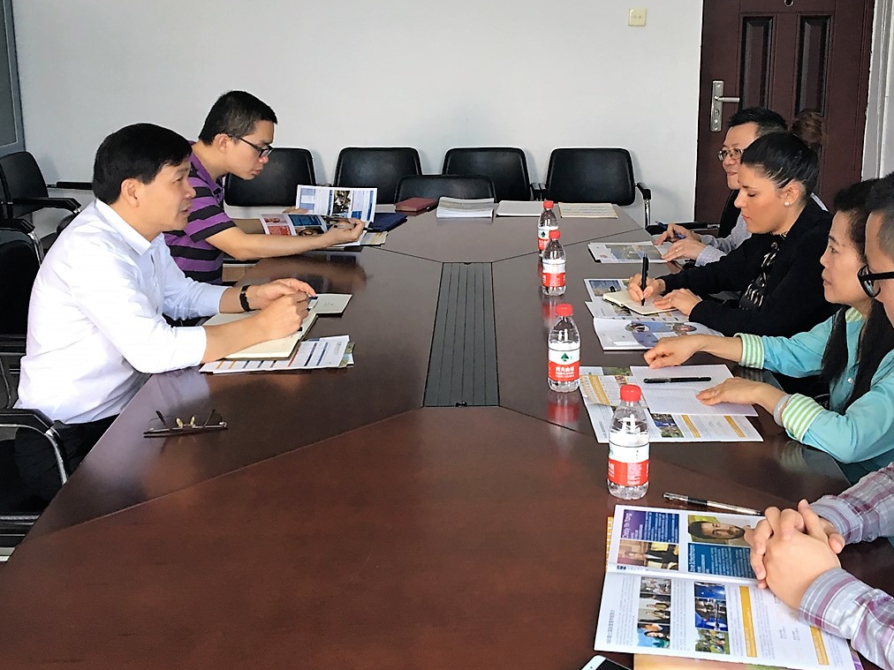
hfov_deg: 43.8
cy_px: 260
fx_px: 1111
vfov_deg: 33.5
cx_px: 507
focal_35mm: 43
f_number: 2.2
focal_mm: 4.15
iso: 50
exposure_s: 1/33
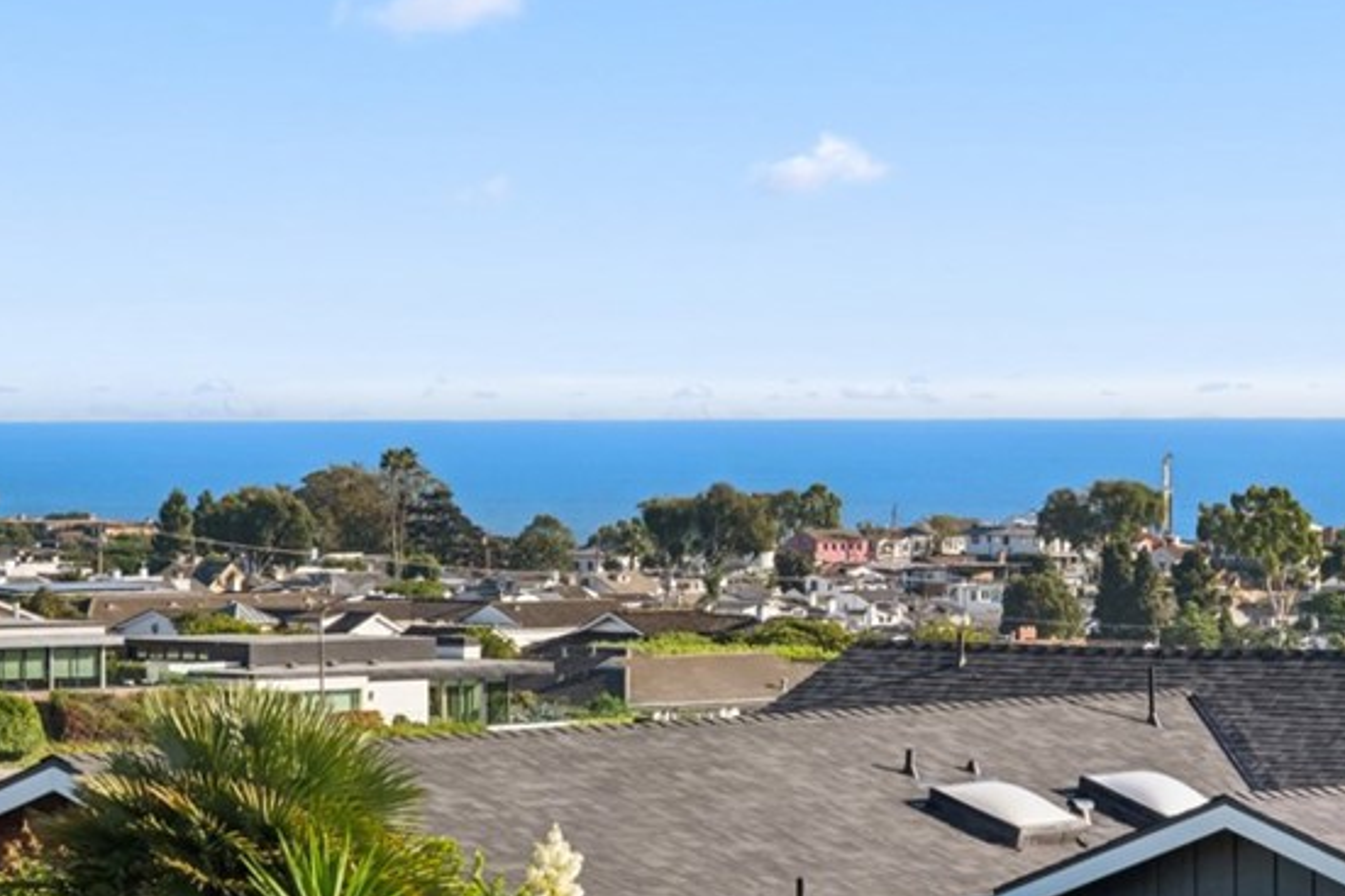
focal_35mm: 197
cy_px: 291
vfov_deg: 7.0
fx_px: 7358
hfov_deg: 10.4
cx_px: 832
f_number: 10
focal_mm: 70
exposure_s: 1/50
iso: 80
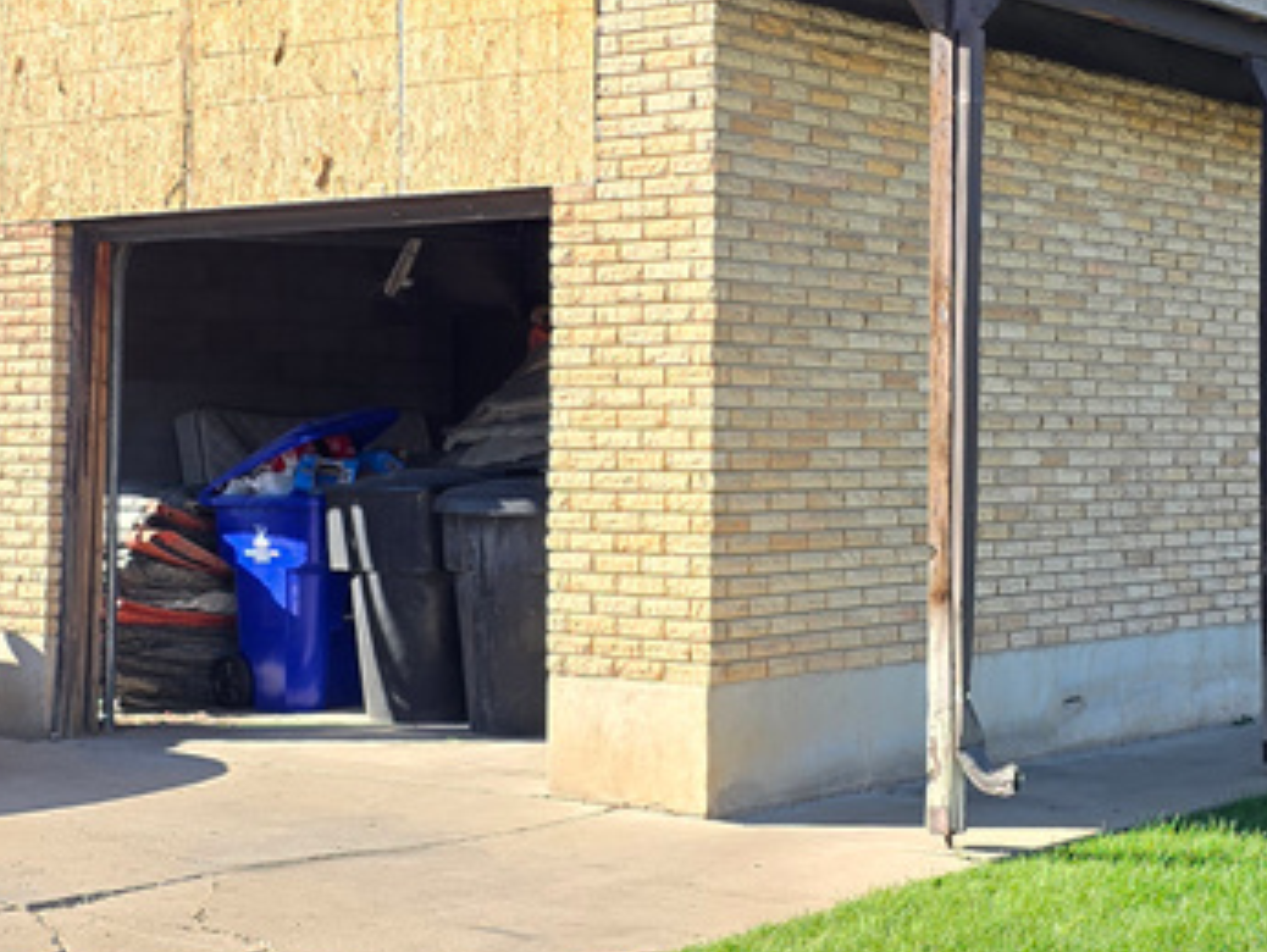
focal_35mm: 68
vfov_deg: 21.6
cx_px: 857
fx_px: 2491
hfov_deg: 28.3
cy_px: 417
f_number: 1.7
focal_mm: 6.3
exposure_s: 1/213
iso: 12
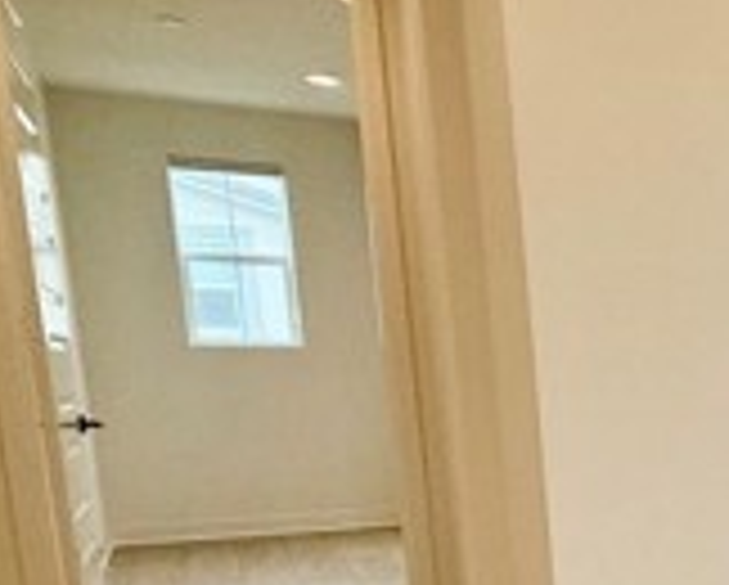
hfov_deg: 23.0
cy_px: 536
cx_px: 1246
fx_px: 1166
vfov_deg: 27.1
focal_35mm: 54
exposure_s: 1/186
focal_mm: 2.22
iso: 64
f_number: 2.2
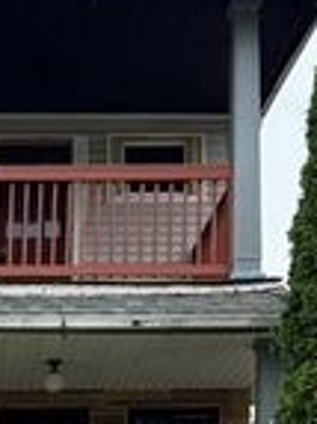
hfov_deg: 12.9
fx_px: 1370
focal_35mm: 112
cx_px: -59
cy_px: 675
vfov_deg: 15.8
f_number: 1.78
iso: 100
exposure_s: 1/1812
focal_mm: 6.76
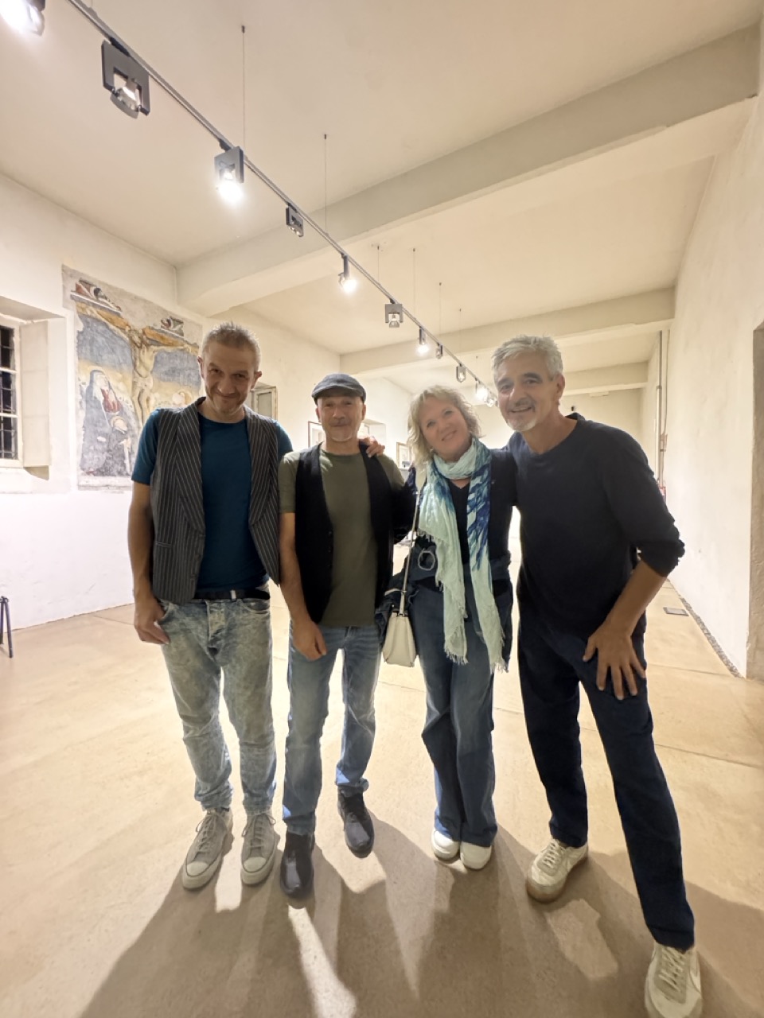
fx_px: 412
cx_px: 382
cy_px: 509
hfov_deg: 85.7
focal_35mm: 14
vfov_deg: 102.1
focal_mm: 2.22
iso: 1250
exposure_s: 1/25
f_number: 2.2
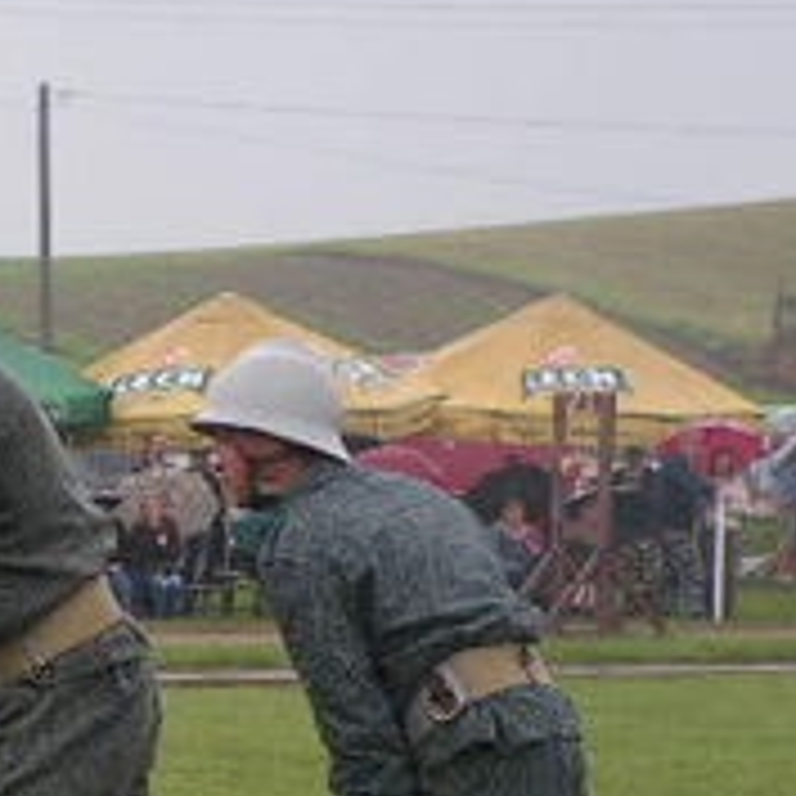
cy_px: 740
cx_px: -220
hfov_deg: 6.2
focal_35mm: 282
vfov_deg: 6.2
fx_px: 7337
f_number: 3.4
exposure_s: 1/100
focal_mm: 18.9
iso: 80
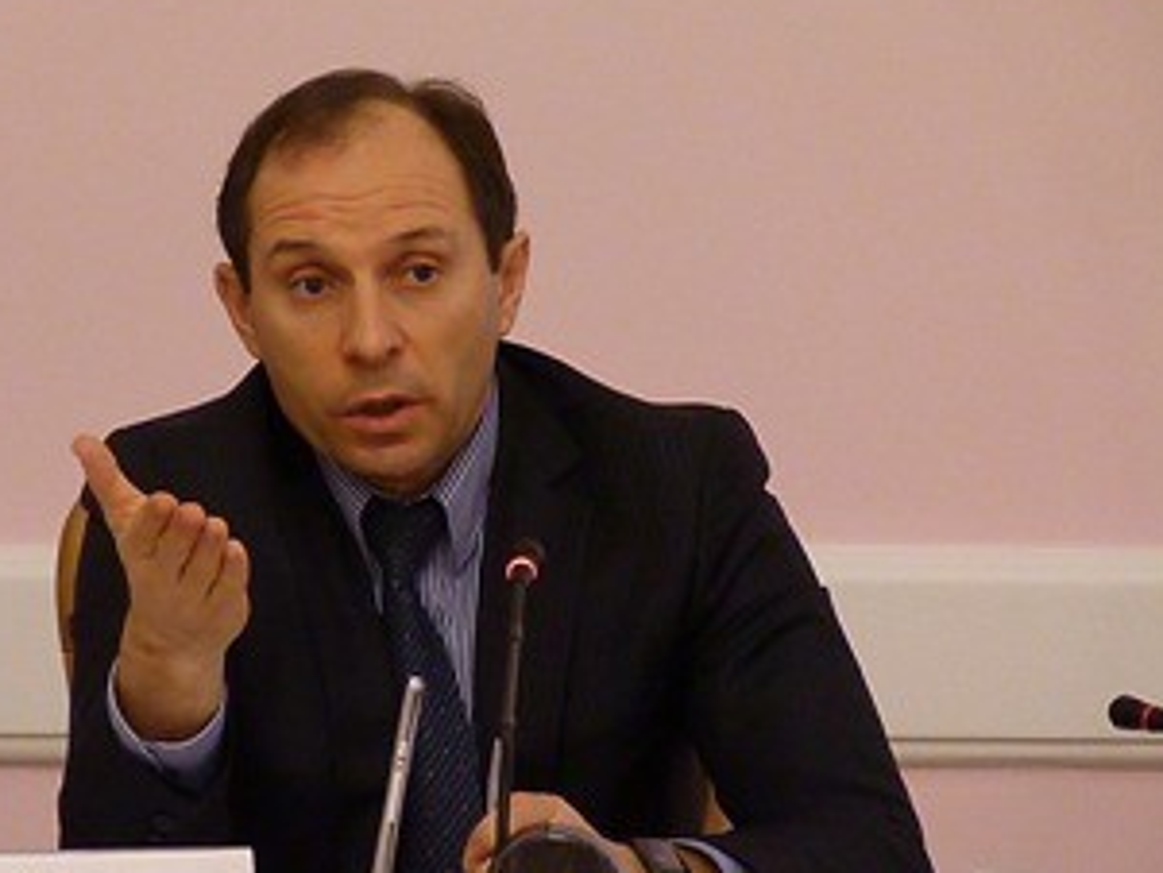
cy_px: 479
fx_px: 15058
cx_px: 469
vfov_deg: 3.3
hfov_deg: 4.4
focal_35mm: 448
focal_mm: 66.3
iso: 1600
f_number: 4.2
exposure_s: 1/80
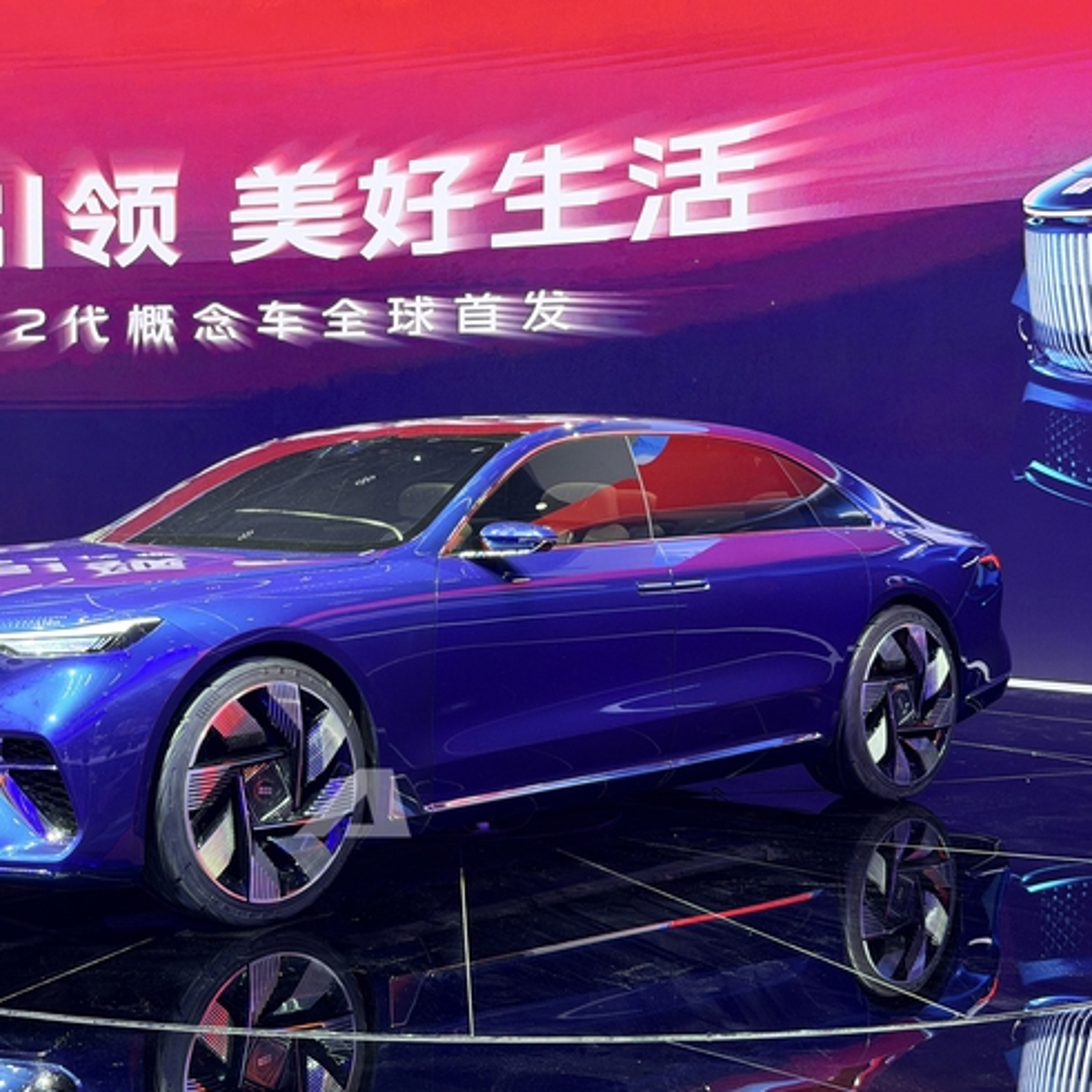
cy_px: 546
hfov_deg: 29.8
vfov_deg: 30.0
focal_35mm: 57
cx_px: 360
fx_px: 2034
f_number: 1.78
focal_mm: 6.76
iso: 200
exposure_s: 1/81
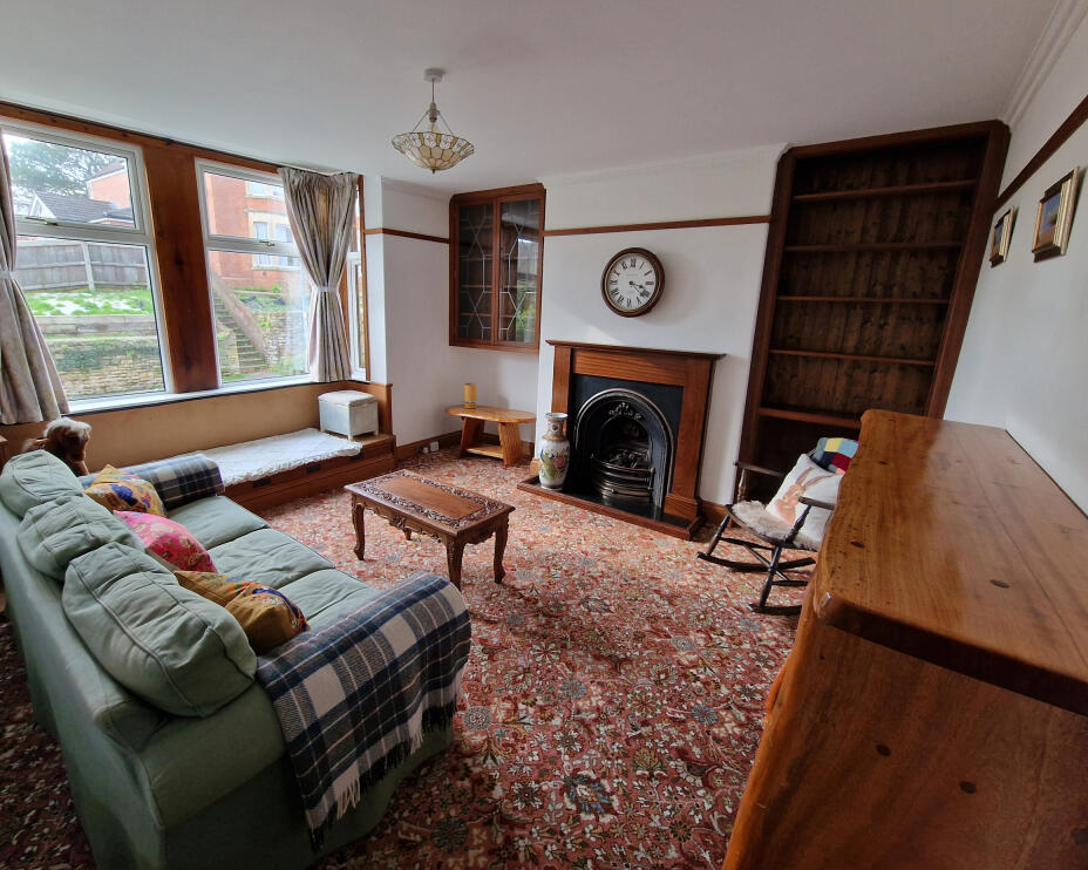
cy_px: 421
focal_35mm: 14
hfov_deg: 100.7
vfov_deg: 87.9
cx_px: 525
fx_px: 451
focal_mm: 2.2
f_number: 2.2
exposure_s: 1/50
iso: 160
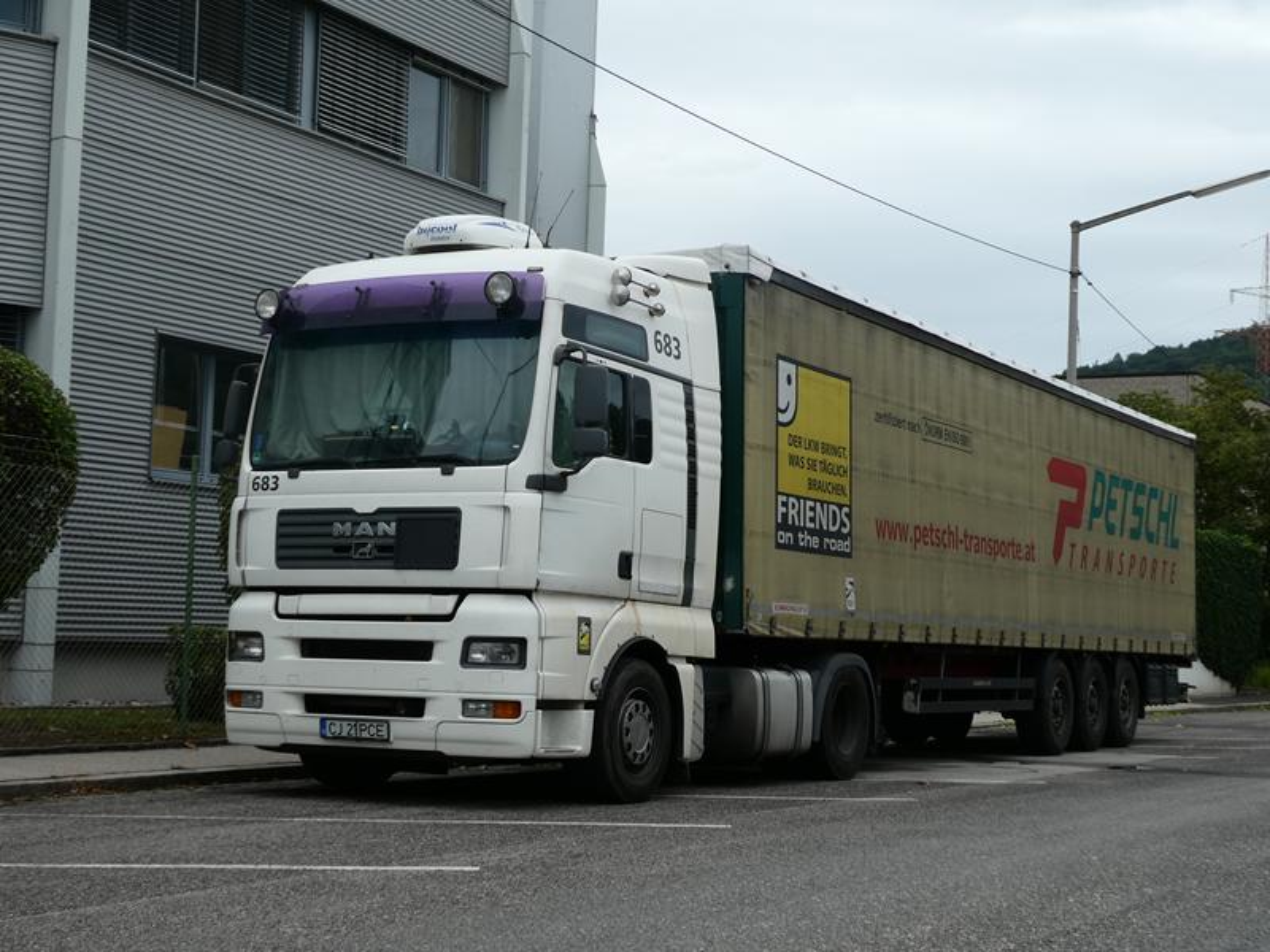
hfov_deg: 35.5
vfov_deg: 27.0
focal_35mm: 54
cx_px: 635
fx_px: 1981
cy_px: 476
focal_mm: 9.6
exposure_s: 1/250
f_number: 4.1
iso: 80
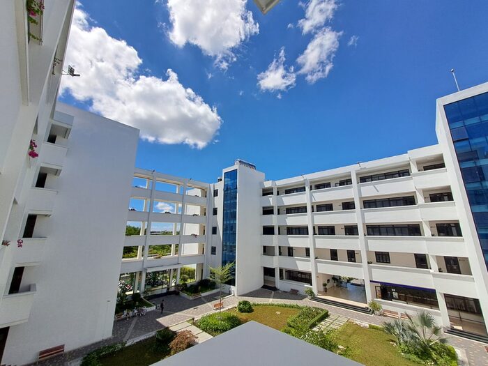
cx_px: 244
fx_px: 183
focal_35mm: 13
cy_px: 183
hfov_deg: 106.2
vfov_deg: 89.9
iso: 40
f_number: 2.2
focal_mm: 1.42
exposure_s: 1/2933
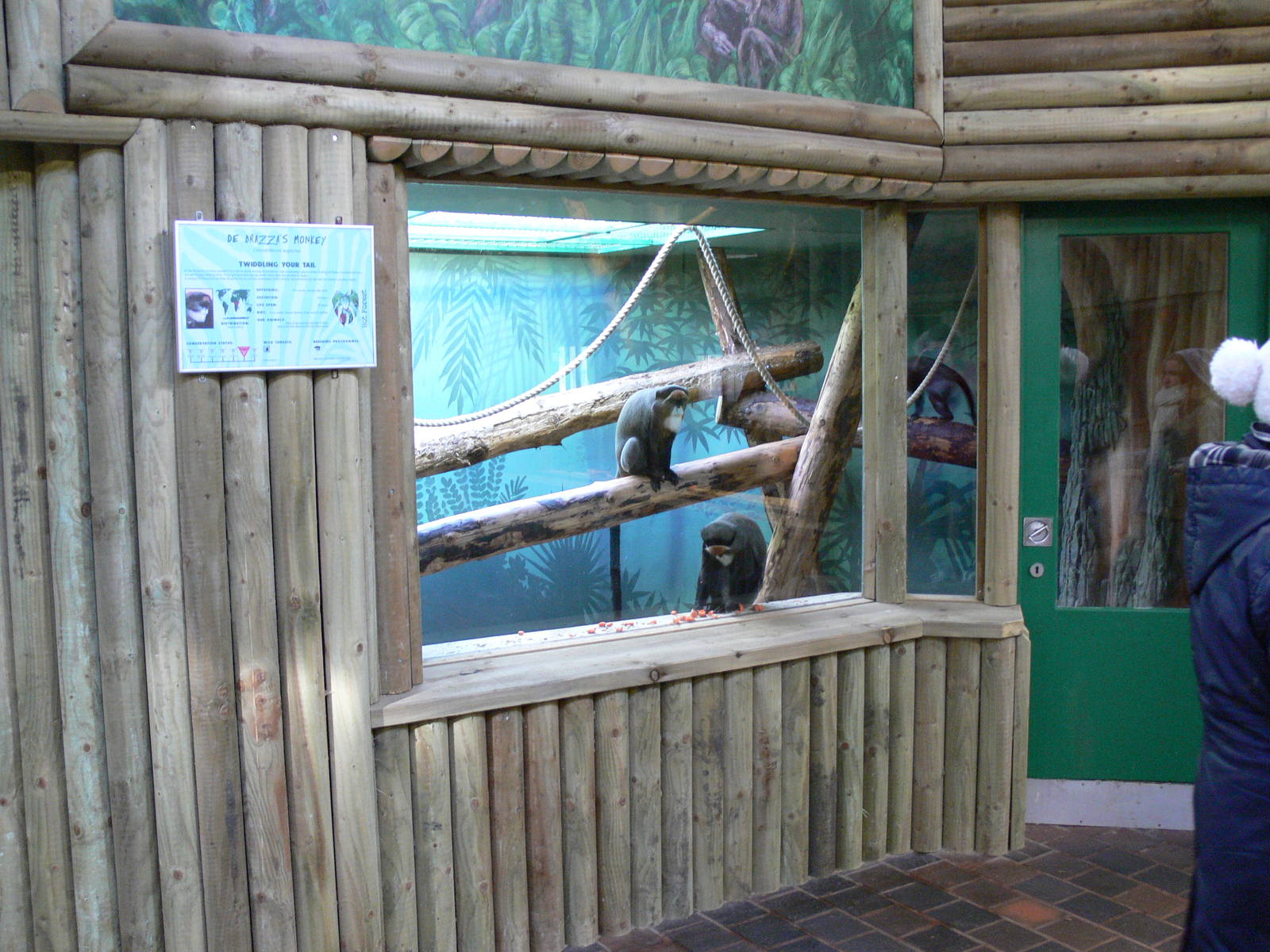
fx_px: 1284
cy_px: 476
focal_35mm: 35
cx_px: 635
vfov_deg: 40.7
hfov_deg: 52.6
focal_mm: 7.4
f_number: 2.8
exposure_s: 1/10
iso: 200
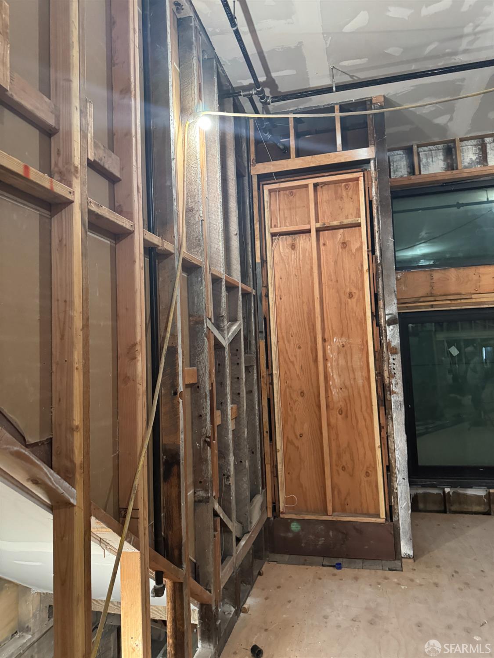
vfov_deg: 71.6
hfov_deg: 56.8
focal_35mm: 24
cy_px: 329
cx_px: 247
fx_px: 456
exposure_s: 1/60
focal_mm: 6.76
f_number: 1.78
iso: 800
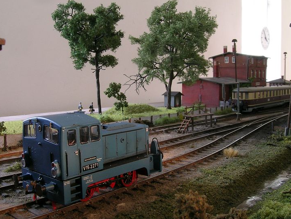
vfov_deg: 18.2
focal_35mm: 81
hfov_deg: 24.1
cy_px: 113
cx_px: 127
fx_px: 681
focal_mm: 5.8
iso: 50
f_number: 7.9
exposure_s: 1.34
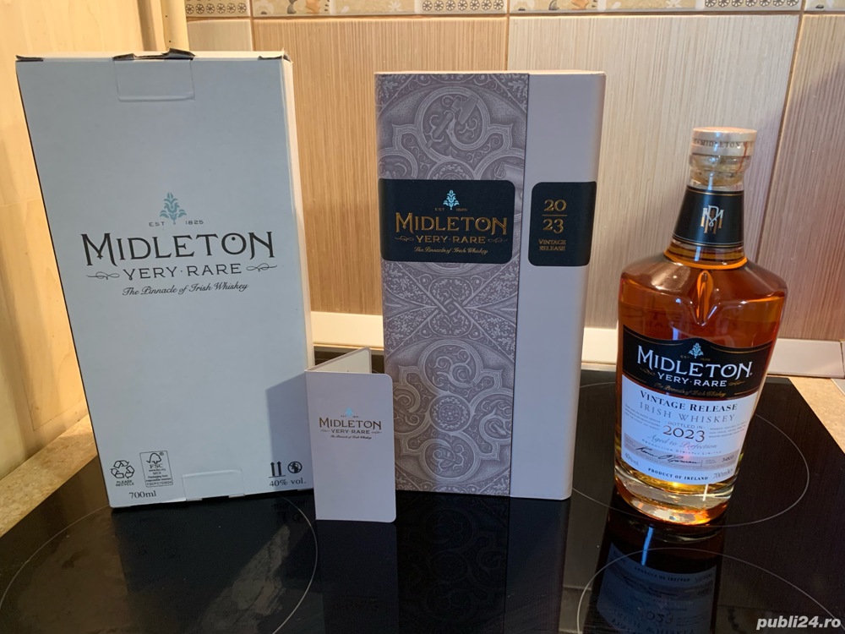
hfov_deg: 67.3
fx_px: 635
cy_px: 317
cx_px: 422
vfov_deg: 53.1
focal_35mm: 26
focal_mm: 4.25
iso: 320
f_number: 1.8
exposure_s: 1/50
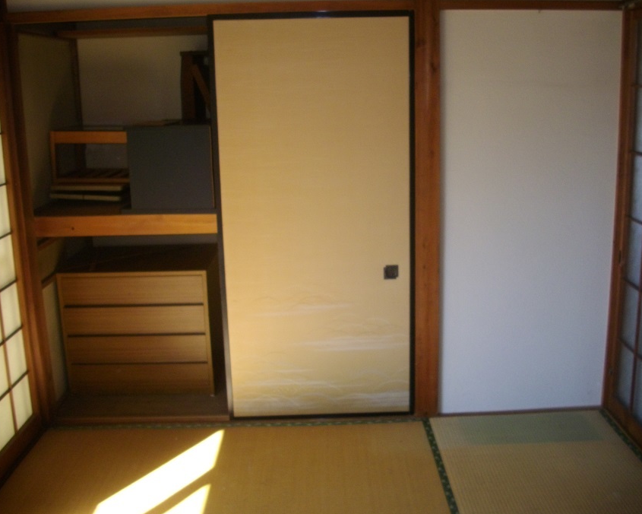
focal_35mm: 39
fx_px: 741
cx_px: 337
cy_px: 256
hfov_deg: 46.8
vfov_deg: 38.2
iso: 167
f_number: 2.8
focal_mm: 6.2
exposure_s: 1/125
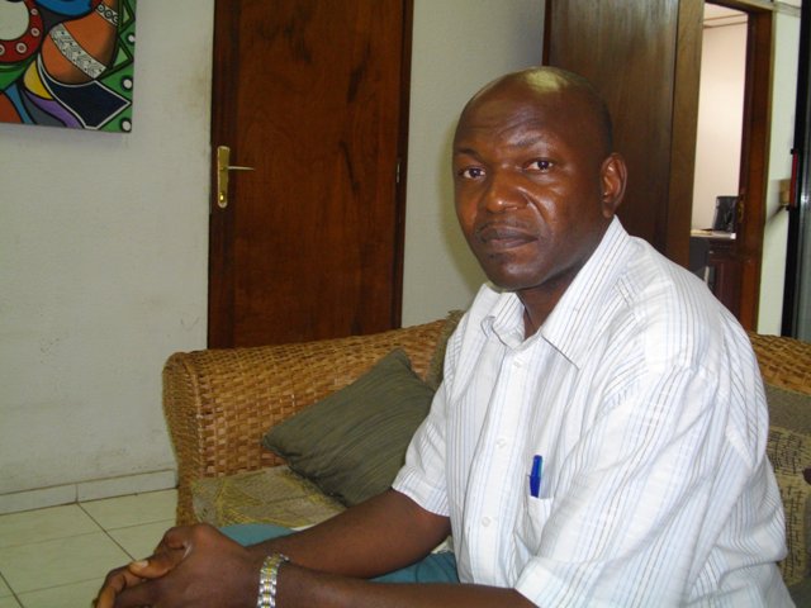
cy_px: 304
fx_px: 914
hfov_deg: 47.9
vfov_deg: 36.8
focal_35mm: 39
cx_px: 406
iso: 200
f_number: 3.2
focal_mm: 7.1
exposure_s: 1/10
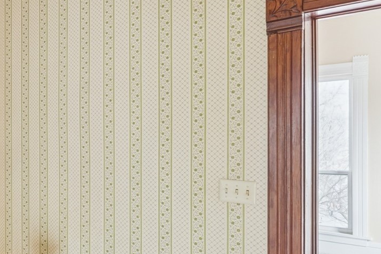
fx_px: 441
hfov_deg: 37.3
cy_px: 145
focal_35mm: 42
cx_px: -59
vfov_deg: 32.0
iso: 400
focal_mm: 14.6
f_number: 2.8
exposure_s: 1/40
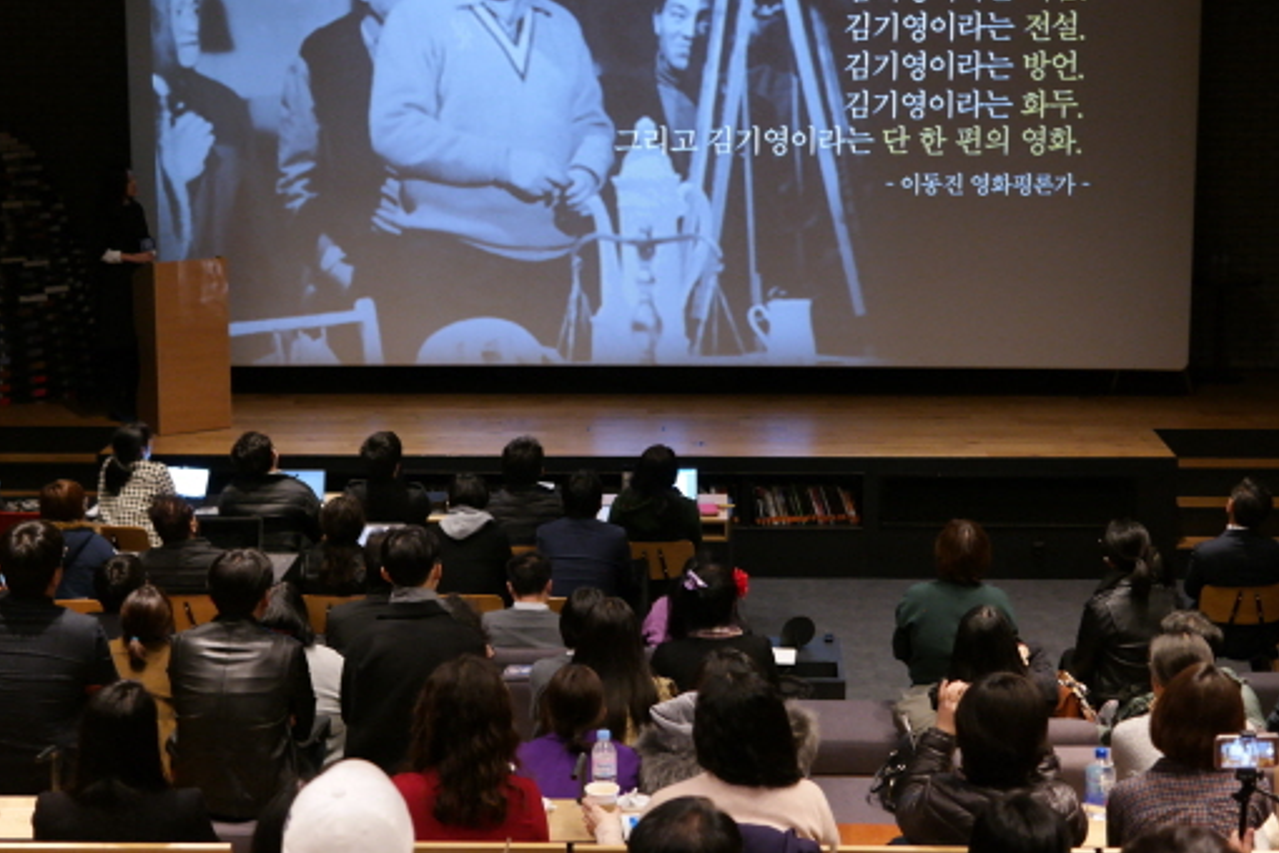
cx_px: 637
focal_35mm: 65
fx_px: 2309
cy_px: 336
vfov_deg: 20.9
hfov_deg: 31.0
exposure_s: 1/50
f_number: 2
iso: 800
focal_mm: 30
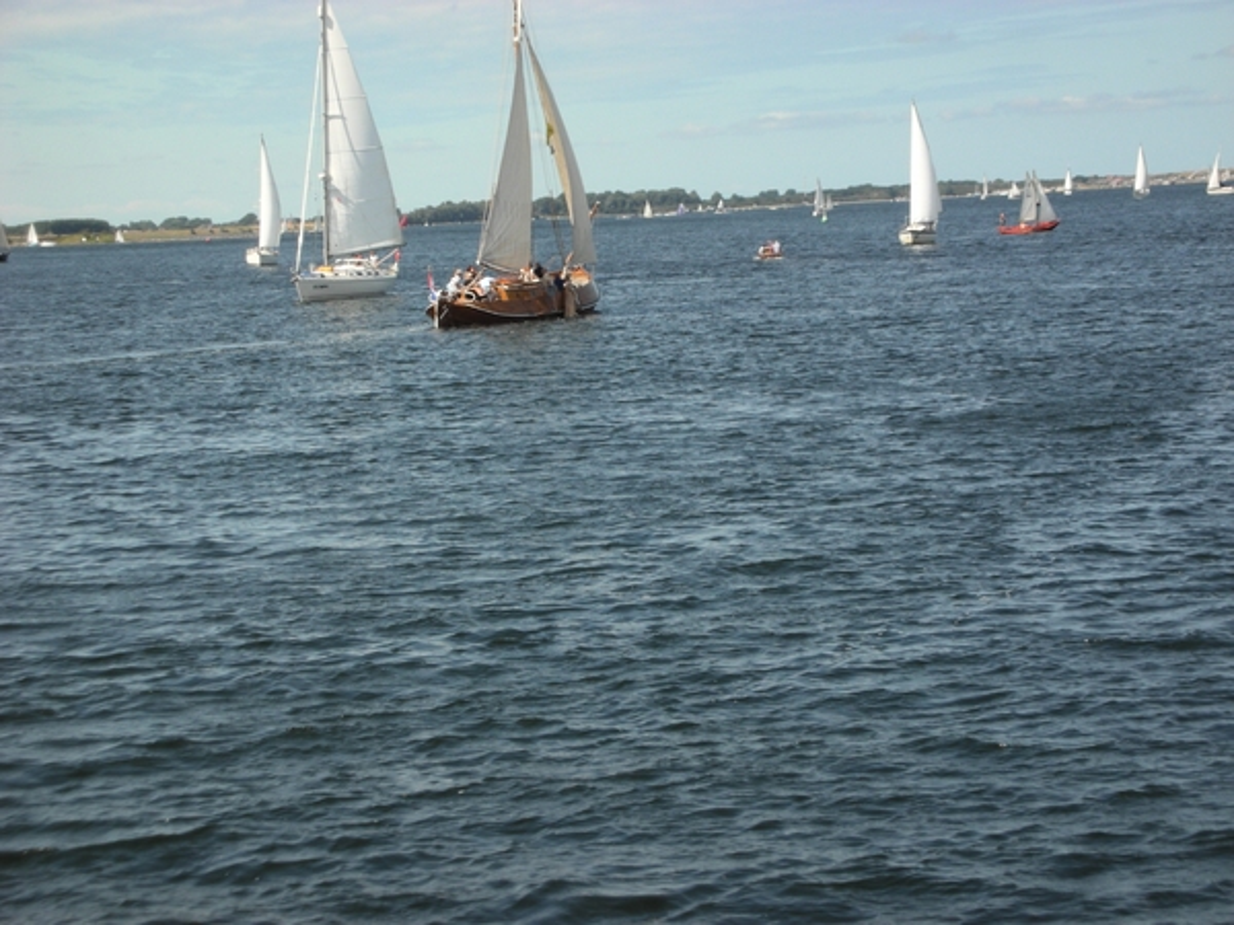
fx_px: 3743
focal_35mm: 105
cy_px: 462
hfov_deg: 18.7
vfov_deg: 14.1
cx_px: 617
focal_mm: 17.4
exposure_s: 1/211
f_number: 5.4
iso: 50
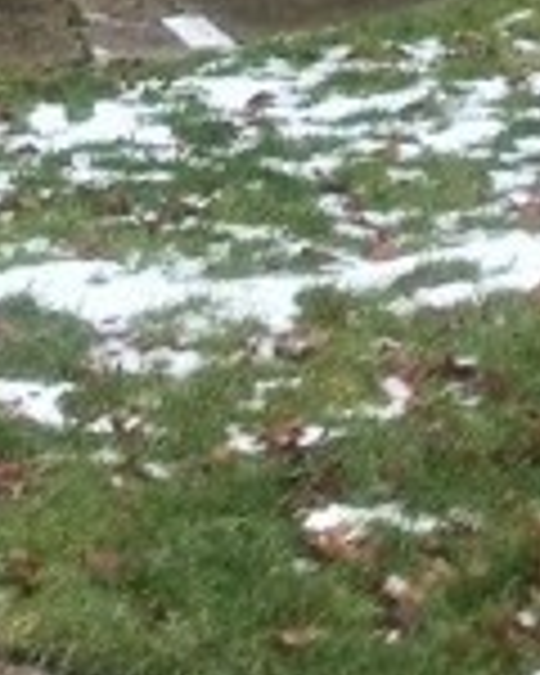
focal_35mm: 135
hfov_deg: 11.3
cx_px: -27
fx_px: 2697
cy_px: -688
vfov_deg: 12.5
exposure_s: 1/60
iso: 32
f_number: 1.8
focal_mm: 4
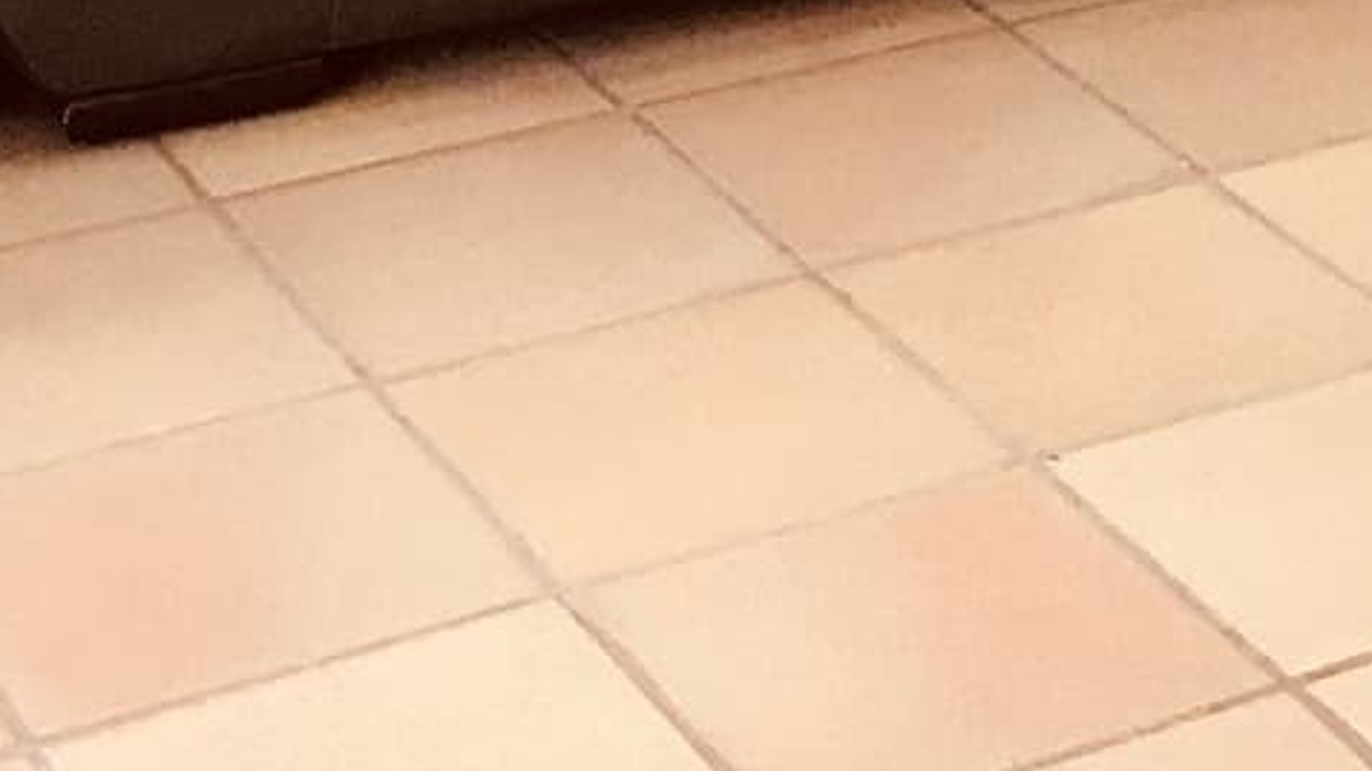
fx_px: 4655
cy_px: -1375
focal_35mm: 128
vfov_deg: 8.3
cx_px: 1565
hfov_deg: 16.2
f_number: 1.8
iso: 32
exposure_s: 1/33
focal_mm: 3.99
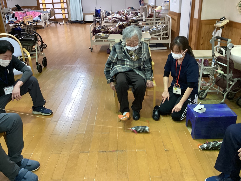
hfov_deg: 58.4
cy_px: 90
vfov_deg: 45.4
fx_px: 216
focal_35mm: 31
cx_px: 120
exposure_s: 1/40
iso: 320
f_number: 2.4
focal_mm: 3.3
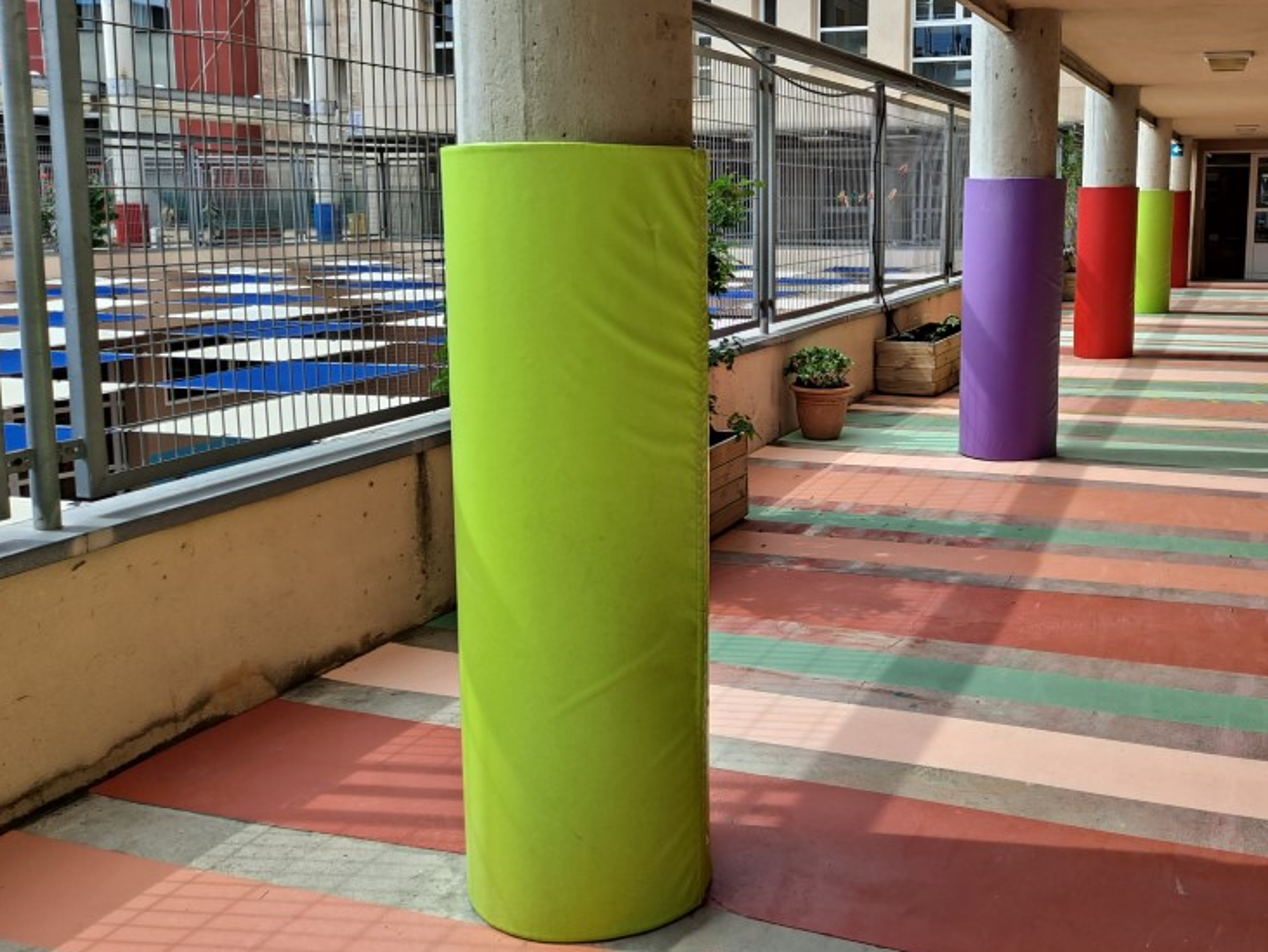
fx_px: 1283
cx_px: 782
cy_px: 387
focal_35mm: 35
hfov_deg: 52.1
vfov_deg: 40.6
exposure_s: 1/431
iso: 32
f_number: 2
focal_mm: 4.6
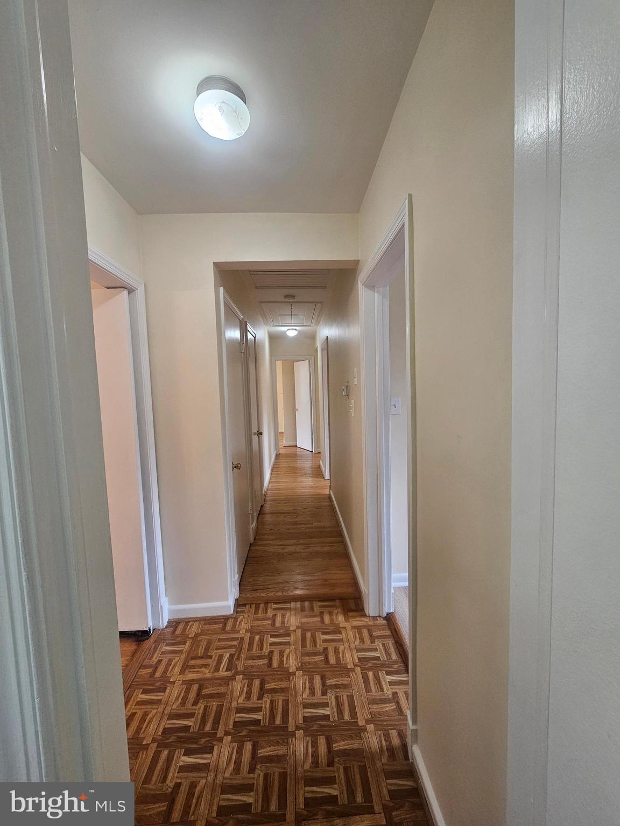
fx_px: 310
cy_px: 413
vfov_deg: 106.2
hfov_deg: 89.9
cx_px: 310
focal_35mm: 13
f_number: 2.2
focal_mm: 2.2
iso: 200
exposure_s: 1/60
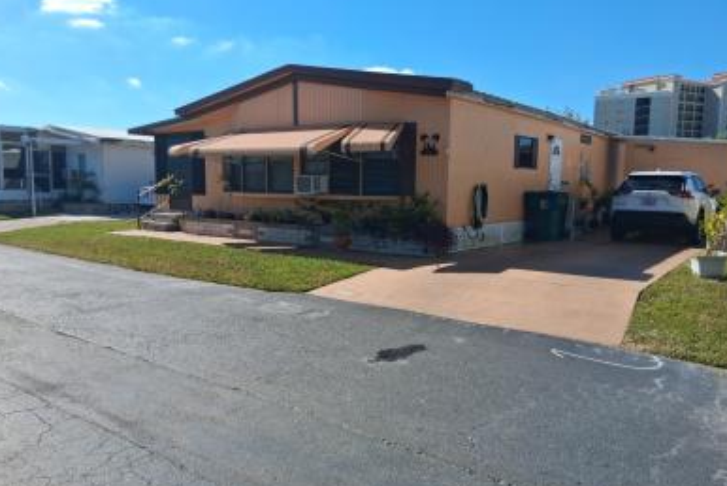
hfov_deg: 65.4
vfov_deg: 46.5
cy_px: 252
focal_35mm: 28
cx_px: 367
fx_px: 566
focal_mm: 3.98
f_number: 1.8
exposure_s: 1/876
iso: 25
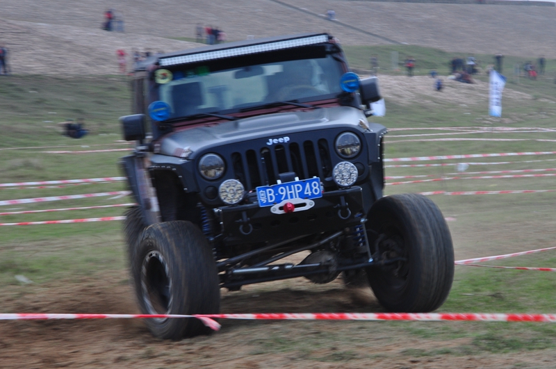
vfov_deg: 10.7
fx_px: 1966
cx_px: 278
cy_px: 184
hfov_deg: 16.1
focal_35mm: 128
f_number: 18
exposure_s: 1/60
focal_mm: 85
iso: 250
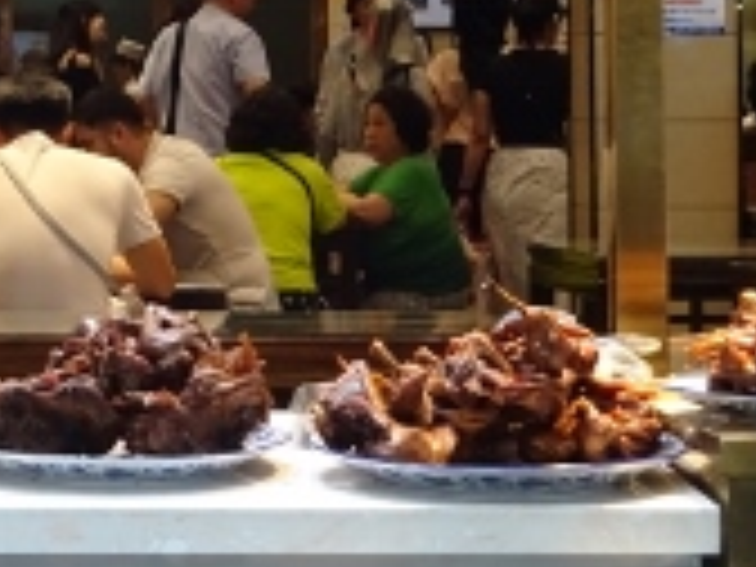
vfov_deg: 8.8
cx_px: -90
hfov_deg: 11.6
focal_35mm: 167
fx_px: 3647
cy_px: -32
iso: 500
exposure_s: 1/80
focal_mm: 12.01
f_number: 5
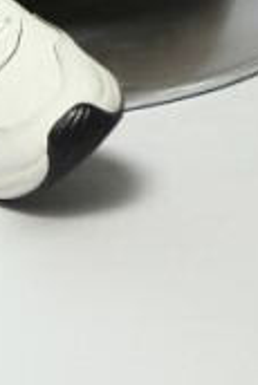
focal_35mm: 279
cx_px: 56
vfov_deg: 6.8
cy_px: -705
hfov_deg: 4.9
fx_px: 2993
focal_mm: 40
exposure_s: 1/125
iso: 400
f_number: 5.6
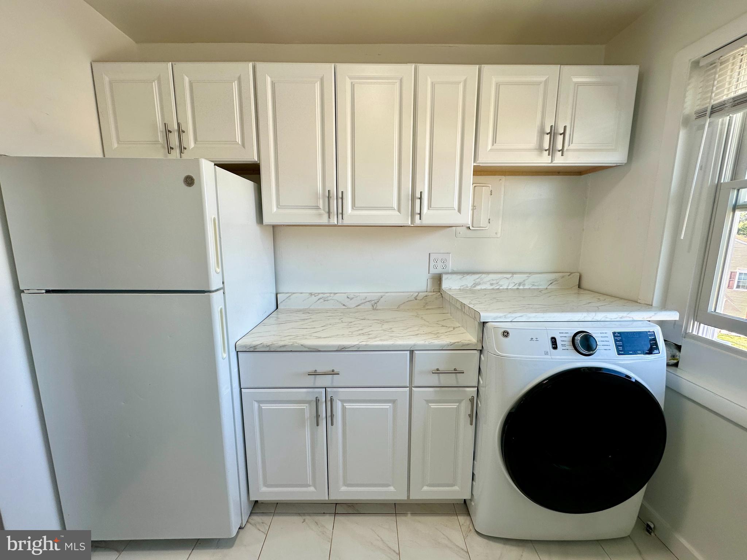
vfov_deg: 85.7
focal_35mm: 14
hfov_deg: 102.1
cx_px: 374
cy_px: 280
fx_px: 302
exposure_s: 1/120
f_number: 2.2
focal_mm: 2.22
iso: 64
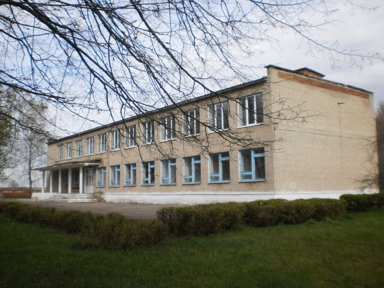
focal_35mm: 36
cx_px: 192
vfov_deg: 39.7
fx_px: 399
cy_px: 144
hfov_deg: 51.4
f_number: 3.1
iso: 100
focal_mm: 6.3
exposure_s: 1/800
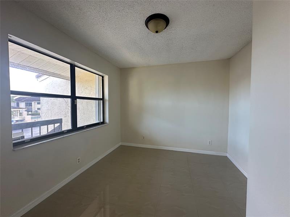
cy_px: 108
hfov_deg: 102.1
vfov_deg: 85.7
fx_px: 117
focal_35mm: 14
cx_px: 145
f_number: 2.2
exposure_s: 1/99
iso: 160
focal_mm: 2.22
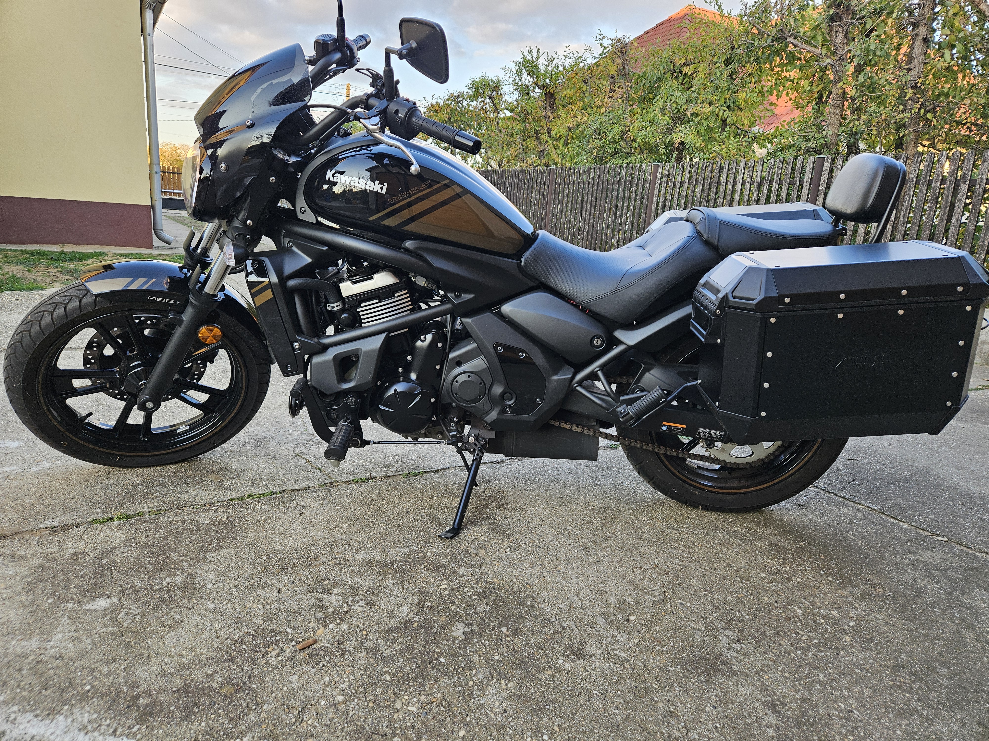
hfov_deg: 73.9
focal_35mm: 23
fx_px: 657
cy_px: 370
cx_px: 494
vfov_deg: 58.9
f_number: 1.8
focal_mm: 5.4
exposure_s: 1/180
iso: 100
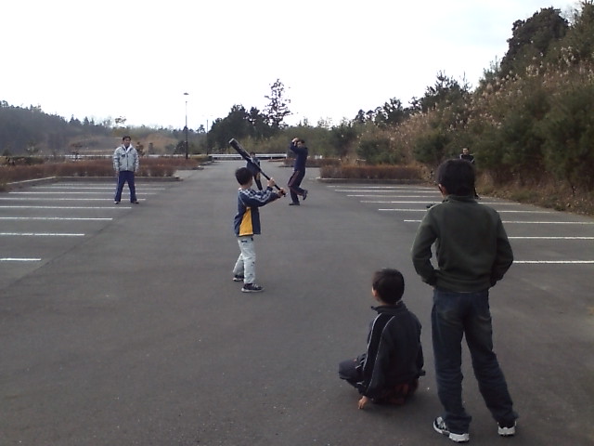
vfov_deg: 48.2
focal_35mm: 29
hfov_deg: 61.7
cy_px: 223
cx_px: 297
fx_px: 498
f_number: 3.5
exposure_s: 1/323
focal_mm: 3.73
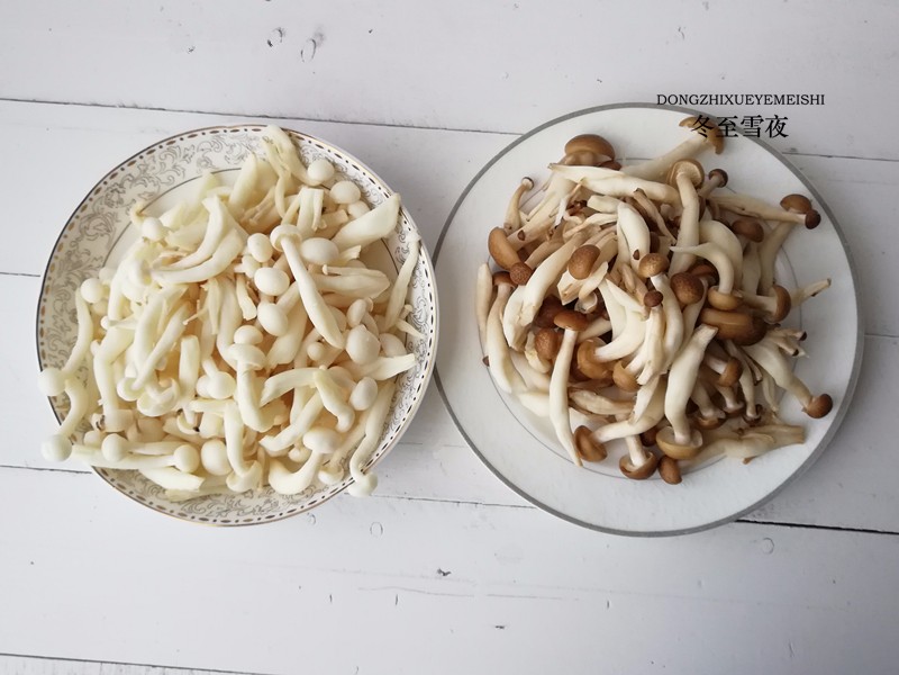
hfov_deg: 65.3
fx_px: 701
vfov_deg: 51.4
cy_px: 338
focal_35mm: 27
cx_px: 450
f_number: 1.8
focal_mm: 3.83
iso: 125
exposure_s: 1/33.3
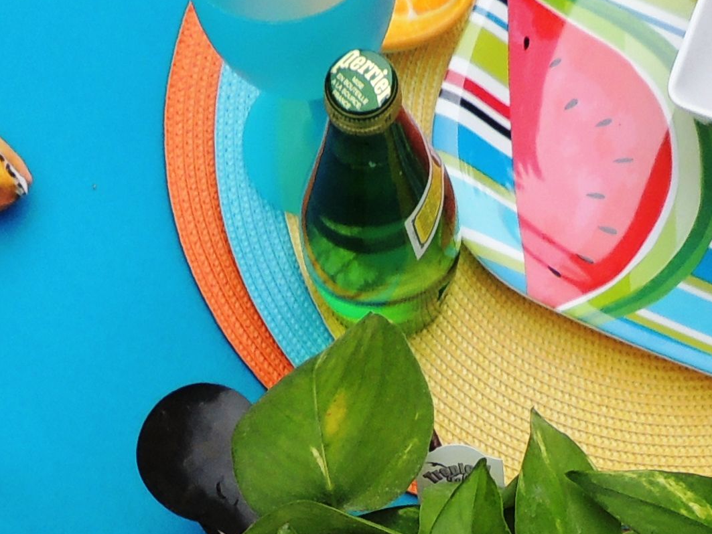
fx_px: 2140
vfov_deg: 13.1
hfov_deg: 18.9
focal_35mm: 104
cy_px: 912
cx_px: 374
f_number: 3
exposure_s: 1/500
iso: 100
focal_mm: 4.3
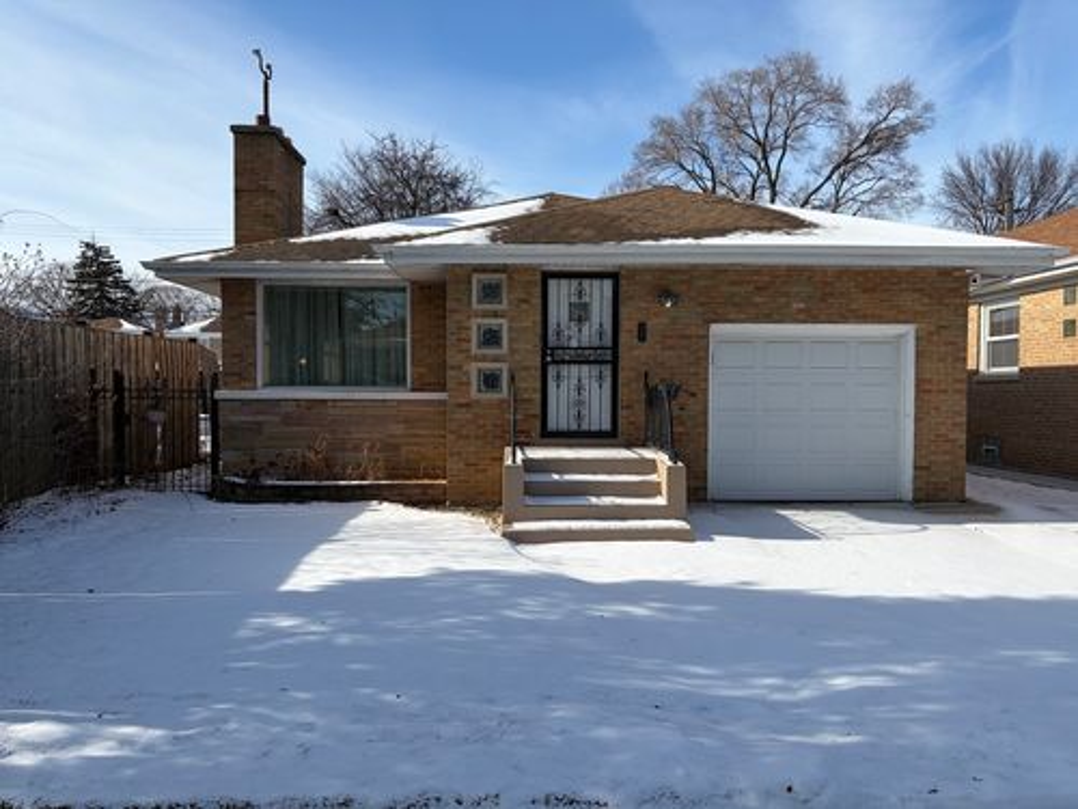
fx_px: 810
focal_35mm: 26
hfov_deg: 67.3
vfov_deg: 53.1
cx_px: 539
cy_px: 404
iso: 50
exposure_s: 1/3448
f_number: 1.6
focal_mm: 5.96
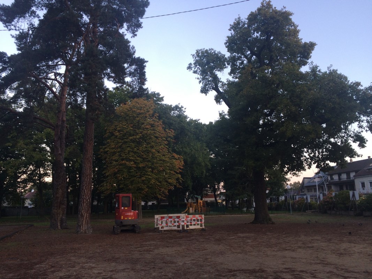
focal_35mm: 29
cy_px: 140
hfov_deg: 61.7
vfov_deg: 48.2
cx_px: 186
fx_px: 312
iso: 40
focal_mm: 4.15
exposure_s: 1/60
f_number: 2.2
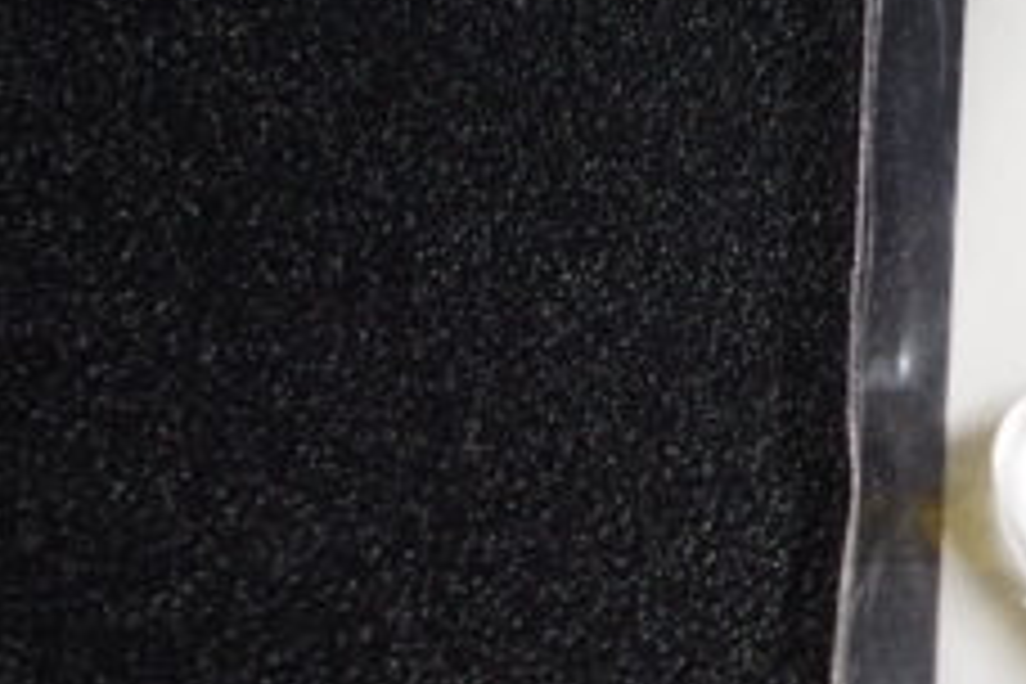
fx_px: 9233
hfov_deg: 6.2
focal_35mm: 324
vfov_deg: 4.2
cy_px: -50
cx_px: 1904
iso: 800
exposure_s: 1/25
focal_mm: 47.5
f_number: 5.6
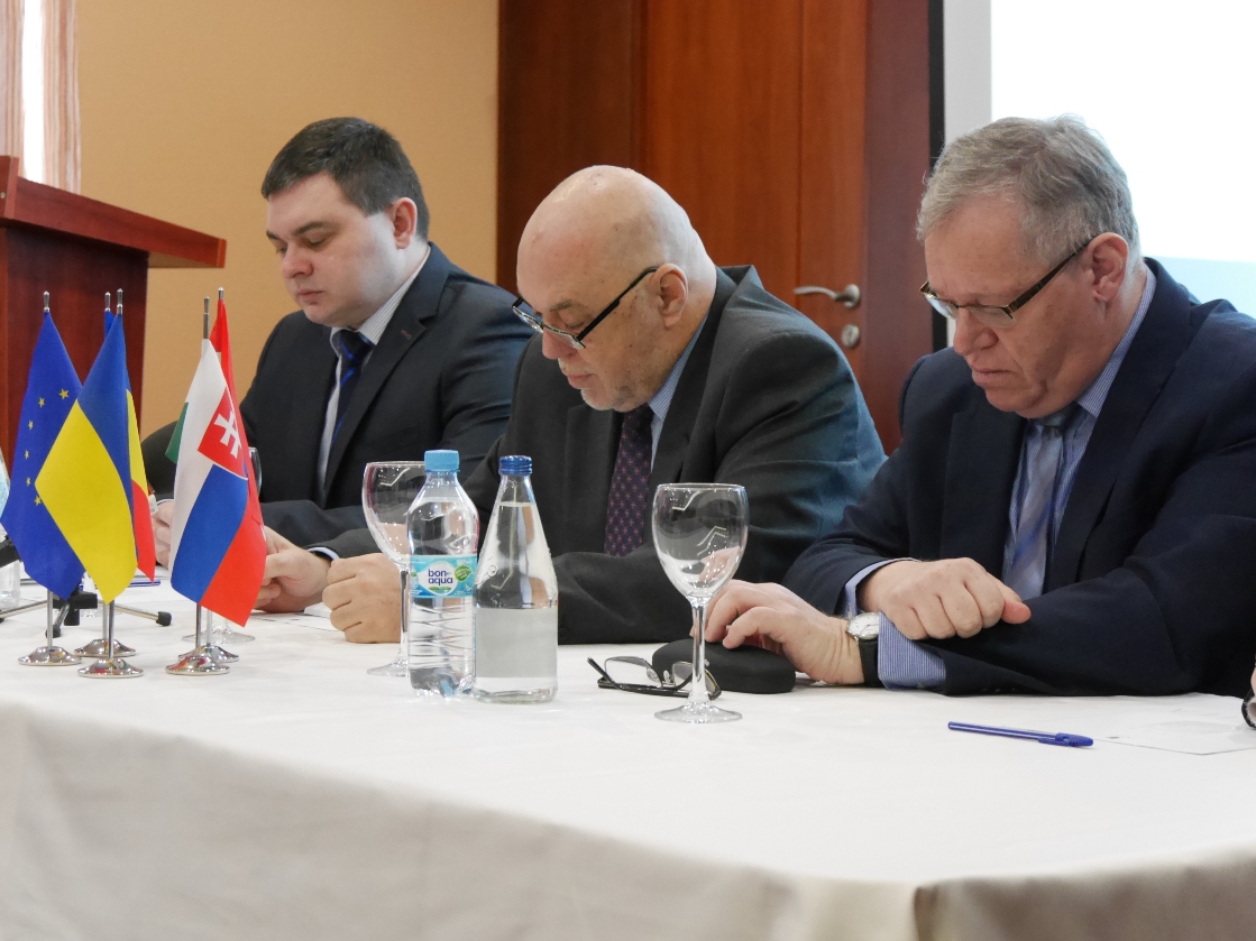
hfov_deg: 21.1
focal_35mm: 93
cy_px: 469
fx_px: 3374
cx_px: 627
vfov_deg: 15.9
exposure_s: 1/60
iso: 3200
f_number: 4.9
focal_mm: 46
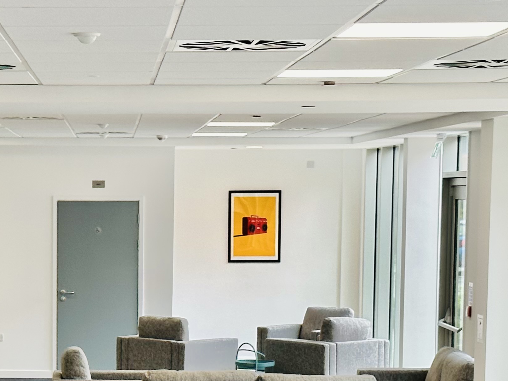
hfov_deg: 16.2
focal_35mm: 120
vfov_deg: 12.2
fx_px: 1761
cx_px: 54
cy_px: 352
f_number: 1.78
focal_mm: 6.86
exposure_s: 1/160
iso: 50
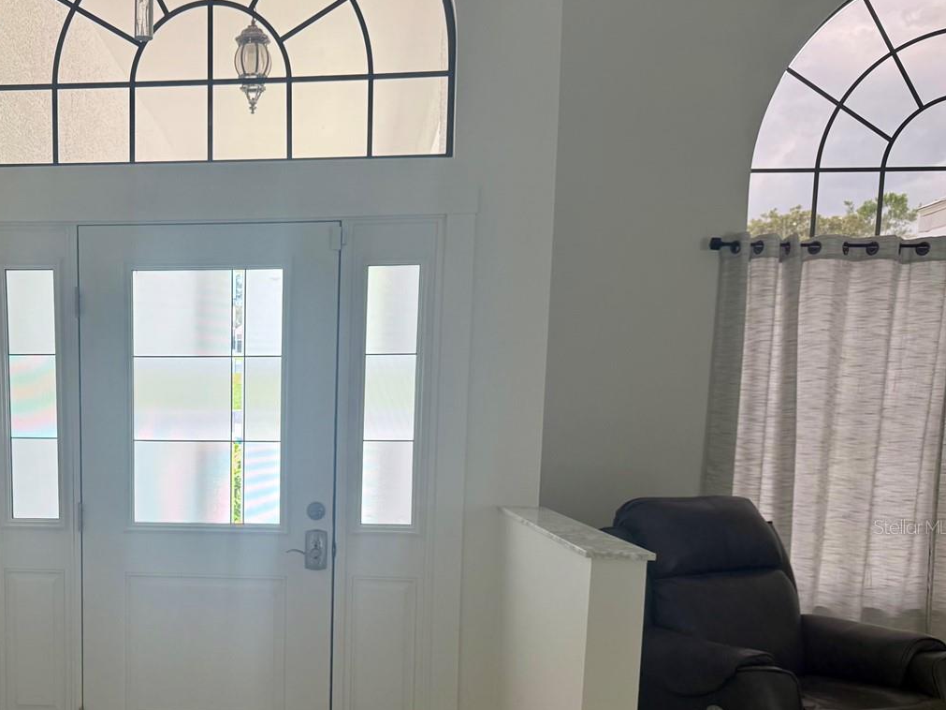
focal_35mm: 38
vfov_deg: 36.9
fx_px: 1038
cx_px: 213
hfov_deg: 46.8
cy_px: 526
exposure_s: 1/263
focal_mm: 6.76
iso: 100
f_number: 1.78
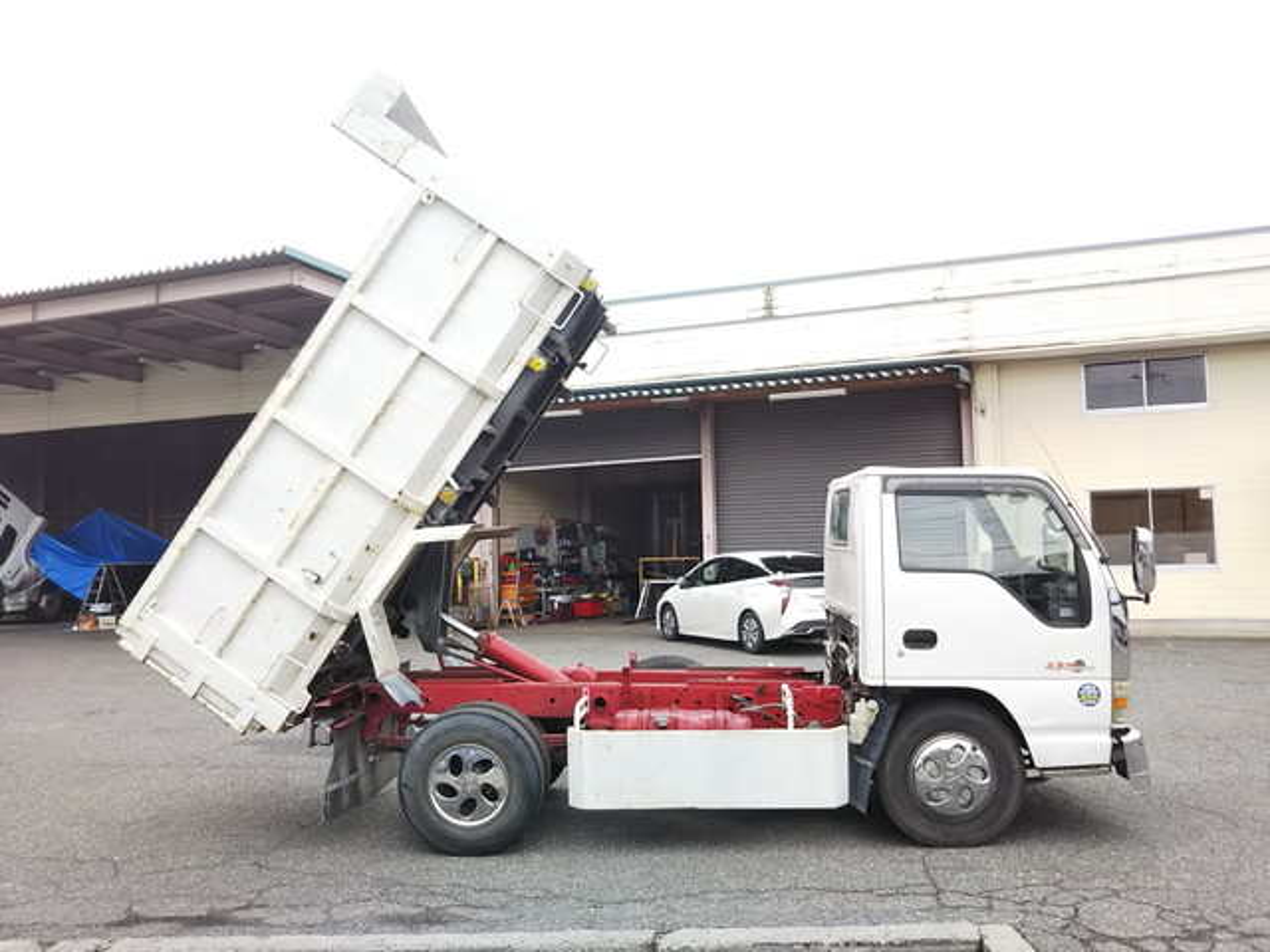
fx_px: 1101
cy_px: 476
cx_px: 635
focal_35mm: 30
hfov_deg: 60.0
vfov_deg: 46.8
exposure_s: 1/151
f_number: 2.2
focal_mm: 4
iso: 20
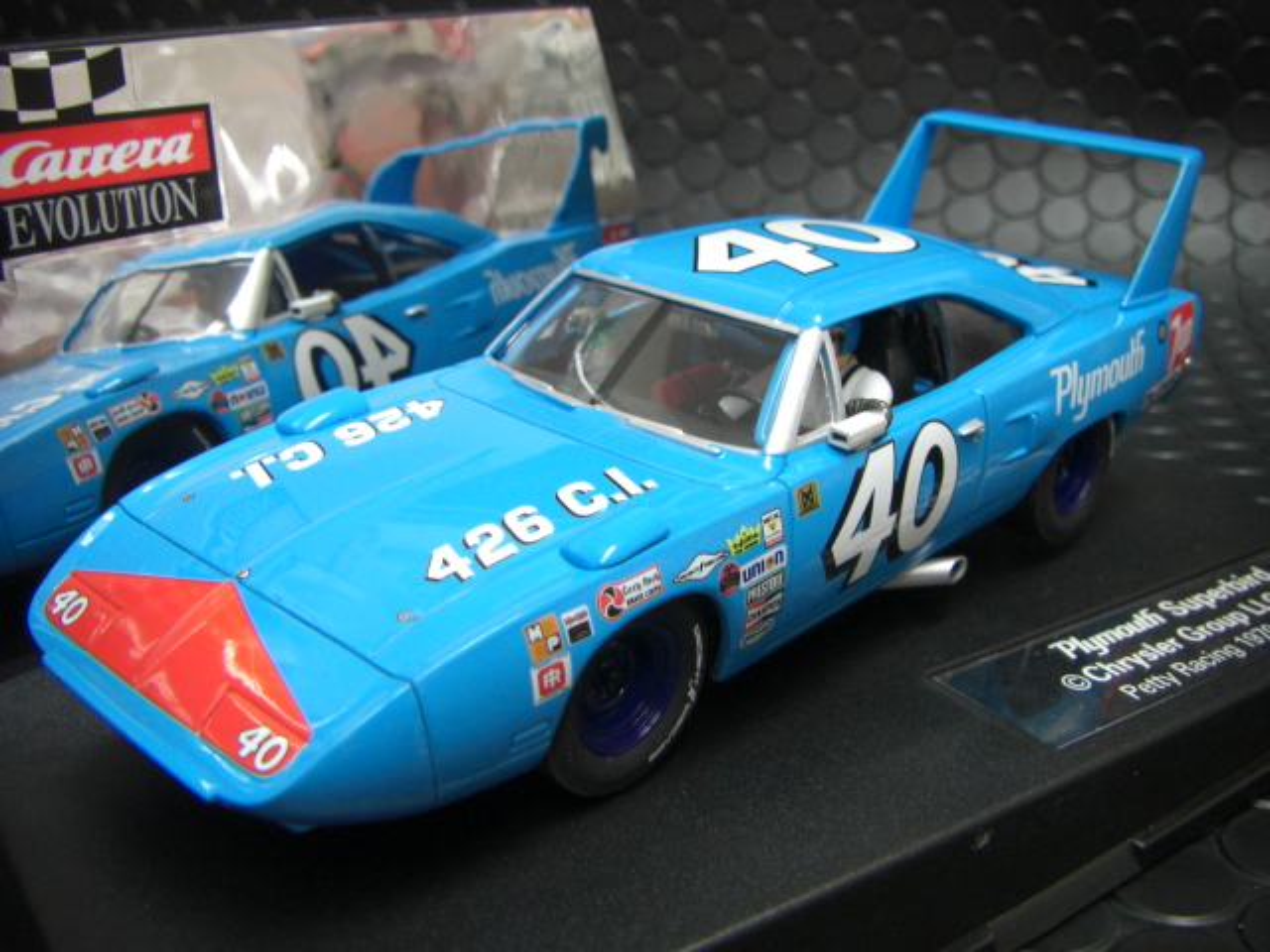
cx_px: 635
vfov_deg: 37.7
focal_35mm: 38
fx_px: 1394
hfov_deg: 49.0
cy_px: 476
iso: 200
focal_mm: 6.3
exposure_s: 1/20
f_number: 3.4
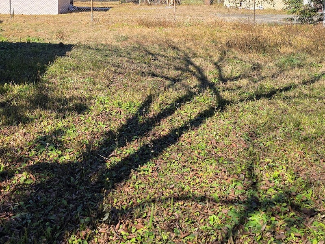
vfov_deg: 30.3
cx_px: 130
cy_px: 30
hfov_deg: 41.1
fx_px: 432
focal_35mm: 46
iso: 12
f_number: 1.7
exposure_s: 1/607
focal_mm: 6.3
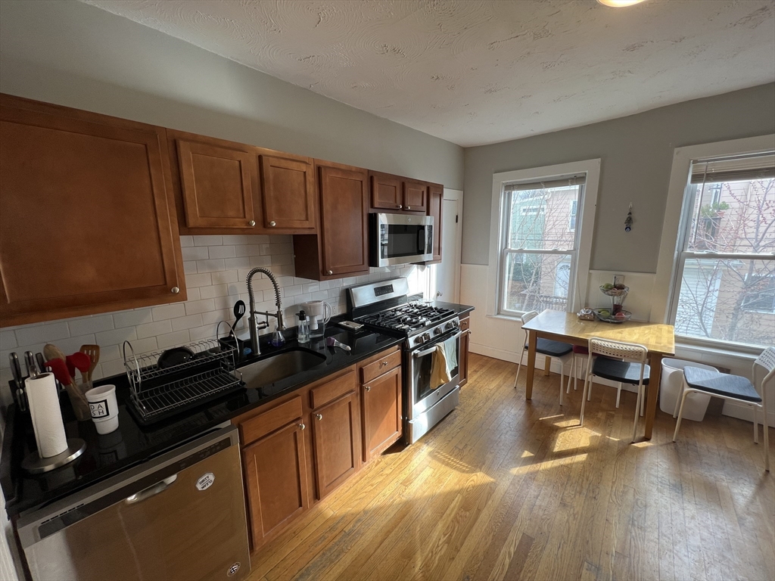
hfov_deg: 106.2
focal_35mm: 13
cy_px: 290
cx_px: 388
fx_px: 291
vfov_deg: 89.9
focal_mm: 1.57
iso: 50
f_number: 1.8
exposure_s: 1/99
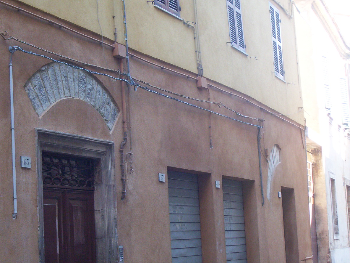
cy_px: 132
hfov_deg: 25.0
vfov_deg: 18.9
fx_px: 789
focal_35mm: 78
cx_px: 175
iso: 140
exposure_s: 1/58
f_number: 3.94
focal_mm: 12.09
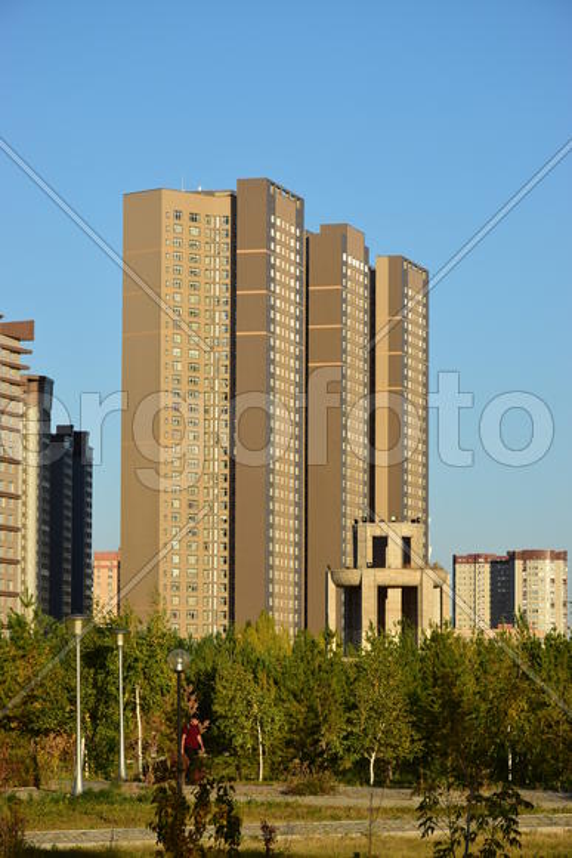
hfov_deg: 10.2
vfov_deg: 15.2
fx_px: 3215
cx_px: 286
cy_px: 429
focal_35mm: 135
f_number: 9
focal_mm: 90
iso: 200
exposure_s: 1/400
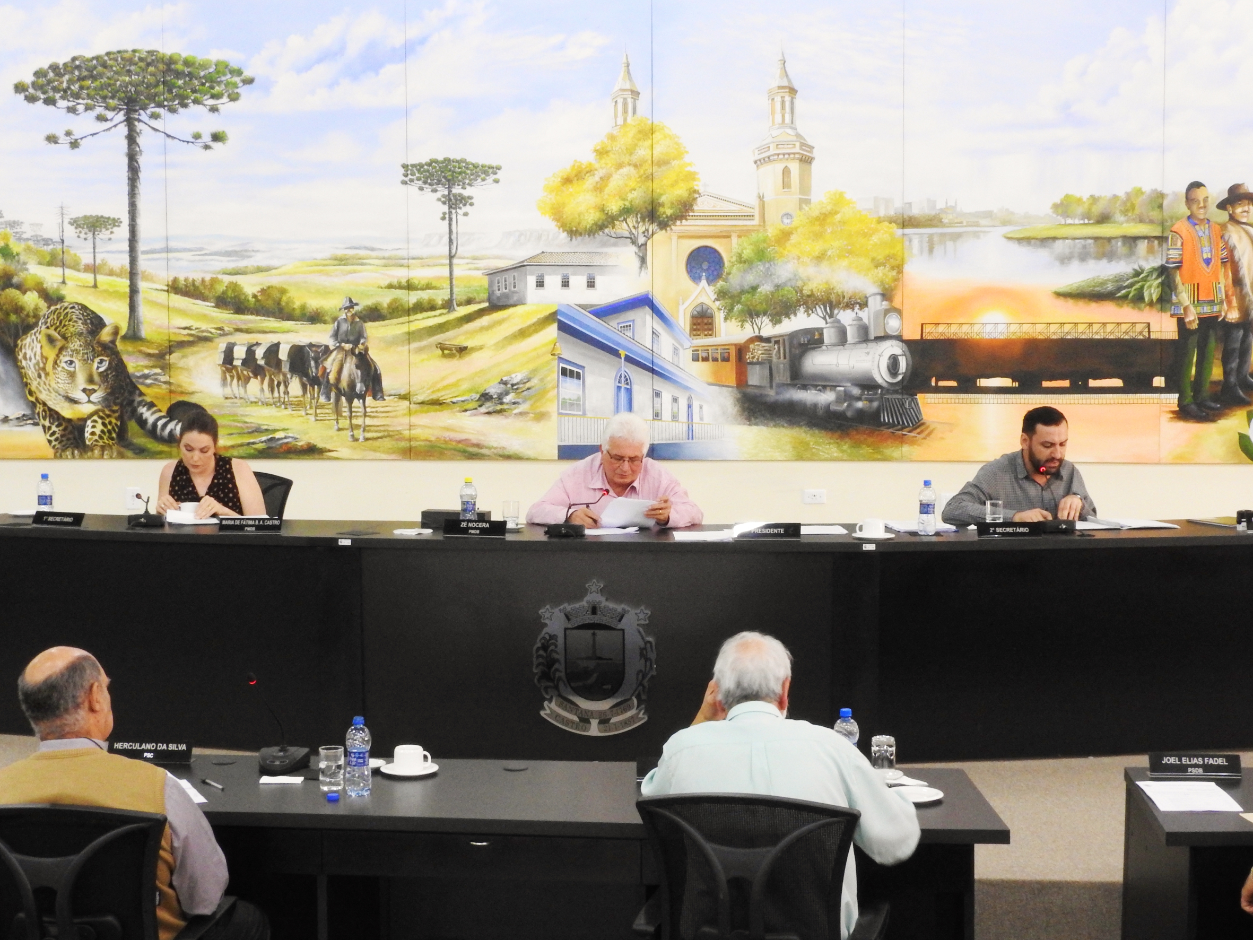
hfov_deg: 32.2
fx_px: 2172
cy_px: 470
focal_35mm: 60
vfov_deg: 24.4
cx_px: 626
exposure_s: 1/6
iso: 800
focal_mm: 10.7
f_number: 7.6
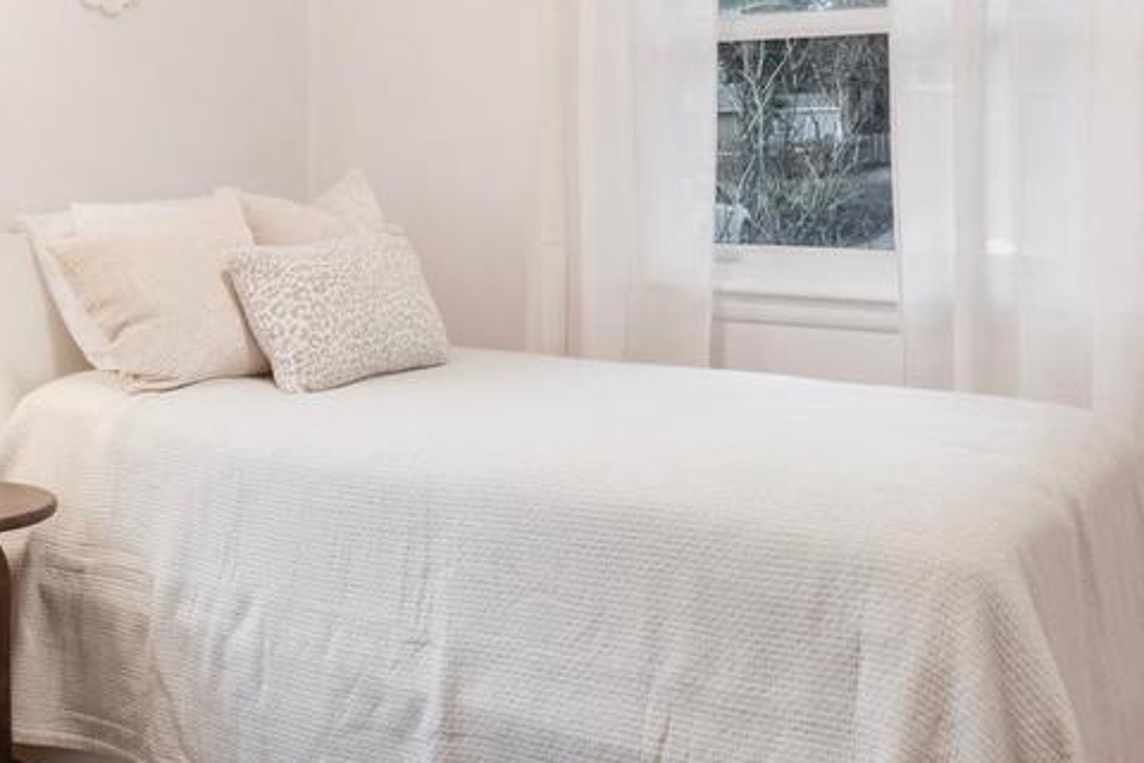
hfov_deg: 42.3
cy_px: 217
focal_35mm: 45
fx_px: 1430
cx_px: 293
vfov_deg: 29.5
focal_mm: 10
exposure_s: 1/8
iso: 320
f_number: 8
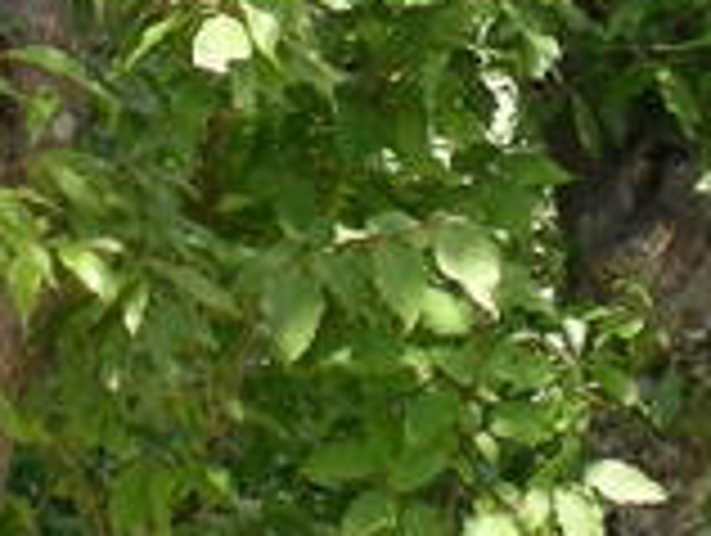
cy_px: -63
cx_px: 297
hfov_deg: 13.7
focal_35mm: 144
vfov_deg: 10.2
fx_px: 2962
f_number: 3.1
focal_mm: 6.3
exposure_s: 1/192
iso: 50
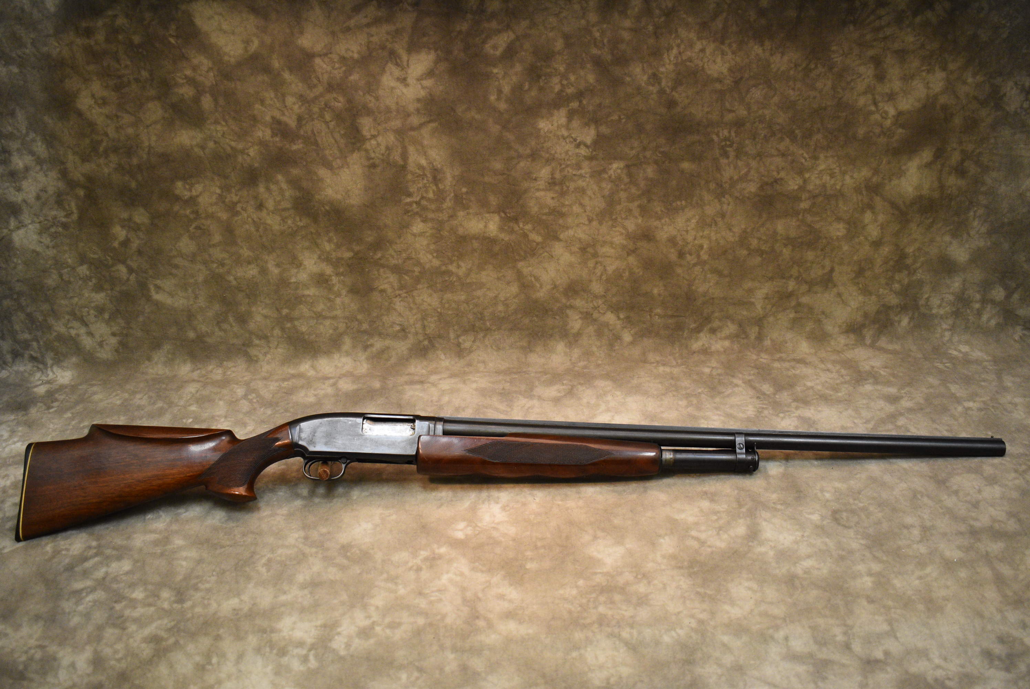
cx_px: 515
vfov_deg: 36.9
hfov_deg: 53.1
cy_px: 344
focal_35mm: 36
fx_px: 1031
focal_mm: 24
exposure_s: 1/125
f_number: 4
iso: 1600
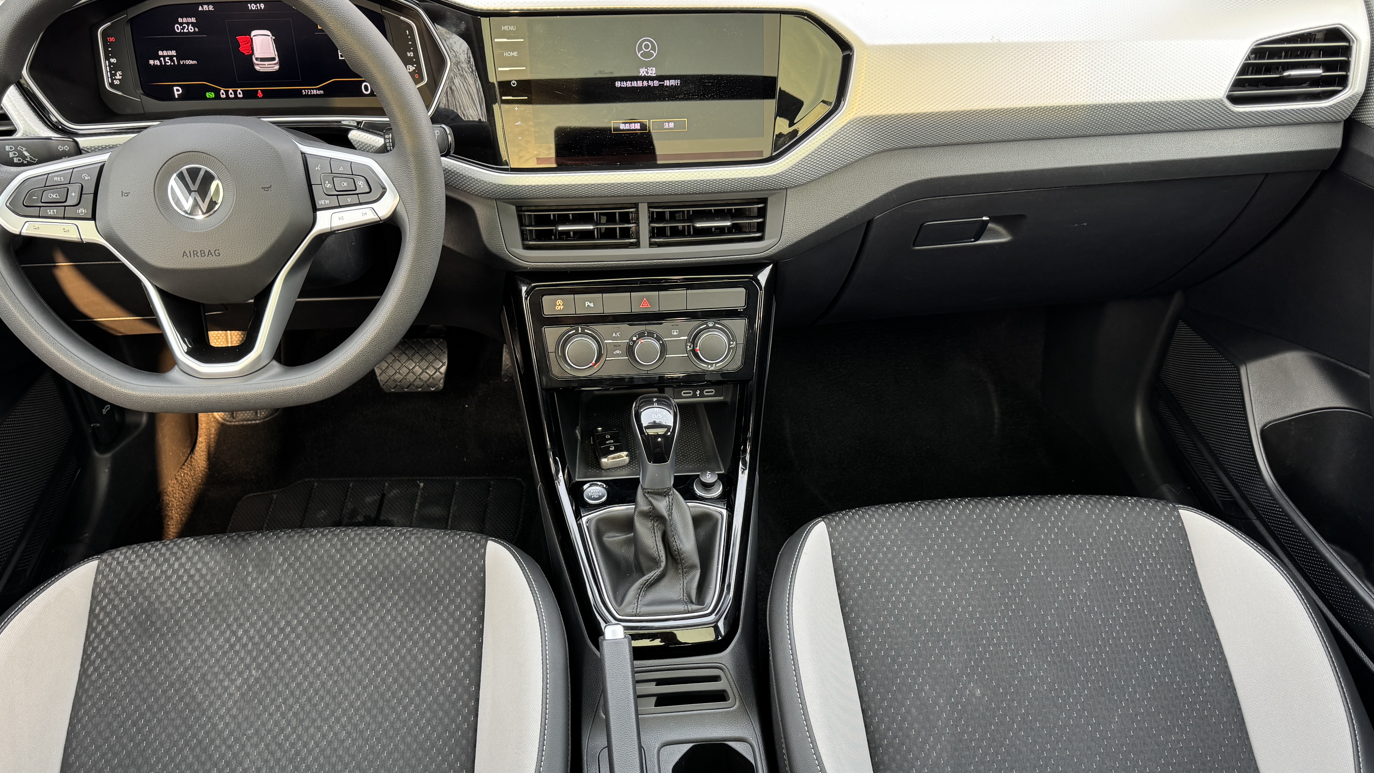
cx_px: 670
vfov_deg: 37.7
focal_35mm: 31
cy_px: 423
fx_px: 1129
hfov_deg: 62.6
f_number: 1.78
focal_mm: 6.76
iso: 125
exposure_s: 1/121
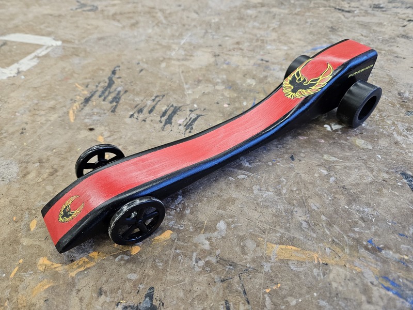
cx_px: 206
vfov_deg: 58.9
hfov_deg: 73.9
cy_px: 155
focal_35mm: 23
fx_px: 274
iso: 320
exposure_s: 1/120
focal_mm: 5.4
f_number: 1.8
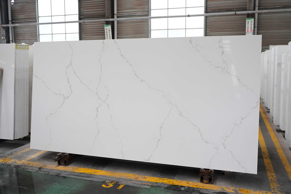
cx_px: 146
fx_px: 291
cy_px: 97
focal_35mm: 36
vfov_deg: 36.9
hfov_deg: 53.1
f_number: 4
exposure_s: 1/125
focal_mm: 36
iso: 3200
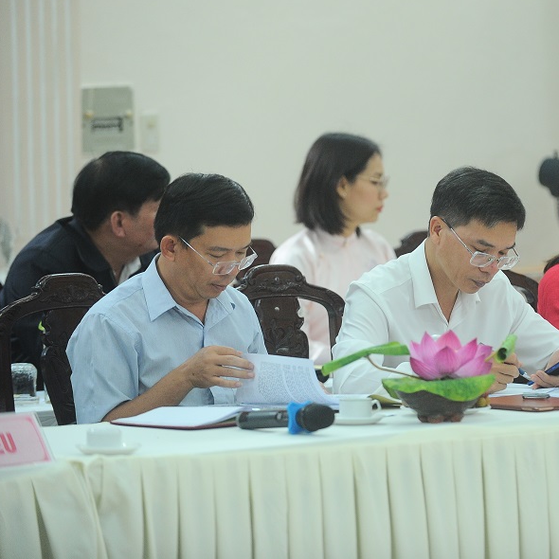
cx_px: 464
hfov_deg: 9.3
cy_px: 246
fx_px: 3417
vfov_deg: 9.4
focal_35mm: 187
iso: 2000
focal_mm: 130
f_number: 3.5
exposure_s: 1/200
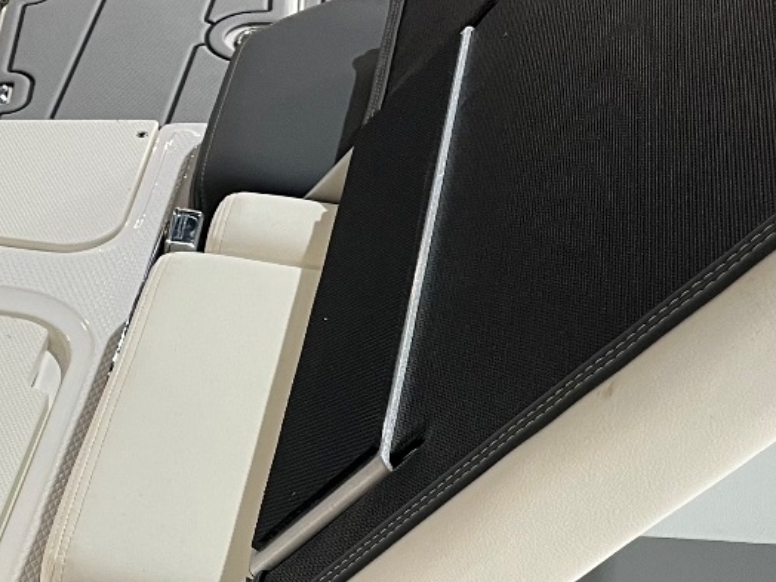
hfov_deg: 24.0
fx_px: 1793
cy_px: 621
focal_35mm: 80
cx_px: 147
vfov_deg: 17.9
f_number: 1.6
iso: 100
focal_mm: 5.1
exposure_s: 1/50
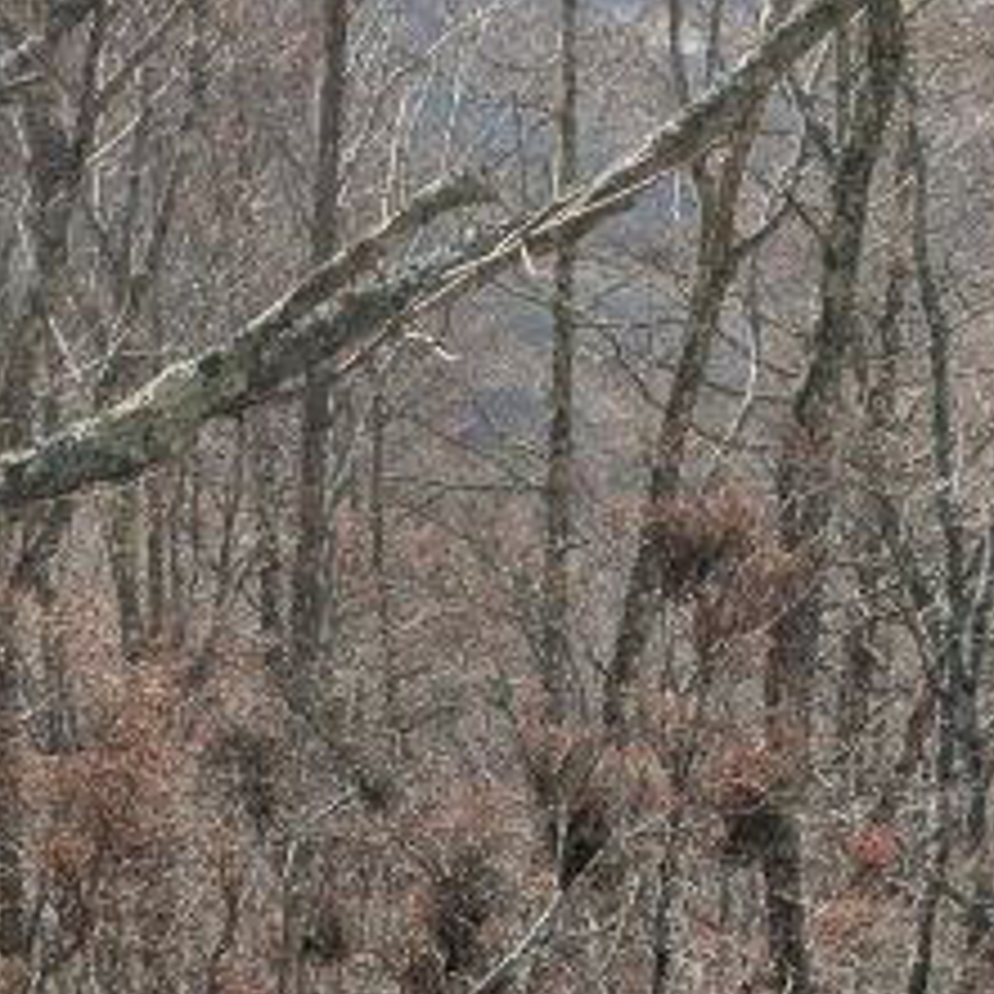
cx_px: 751
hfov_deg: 21.5
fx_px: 2599
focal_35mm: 80
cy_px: 960
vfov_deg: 21.0
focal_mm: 5.43
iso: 48
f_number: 1.89
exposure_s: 1/1919
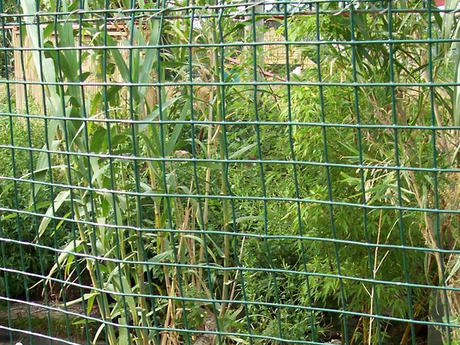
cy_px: 361
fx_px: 1236
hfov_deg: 21.1
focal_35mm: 93
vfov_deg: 15.5
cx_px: 223
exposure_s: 1/234
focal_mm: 7
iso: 80
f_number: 2.9
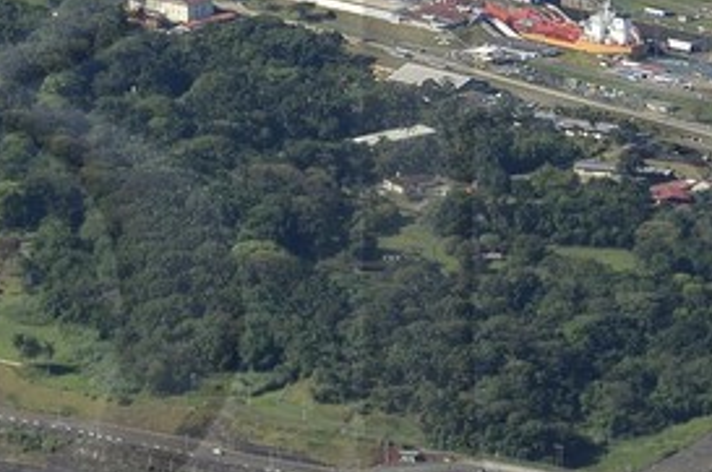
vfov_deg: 6.1
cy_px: 123
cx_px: 297
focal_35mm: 223
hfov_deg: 9.2
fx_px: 4403
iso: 320
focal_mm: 38
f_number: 10
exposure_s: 1/800
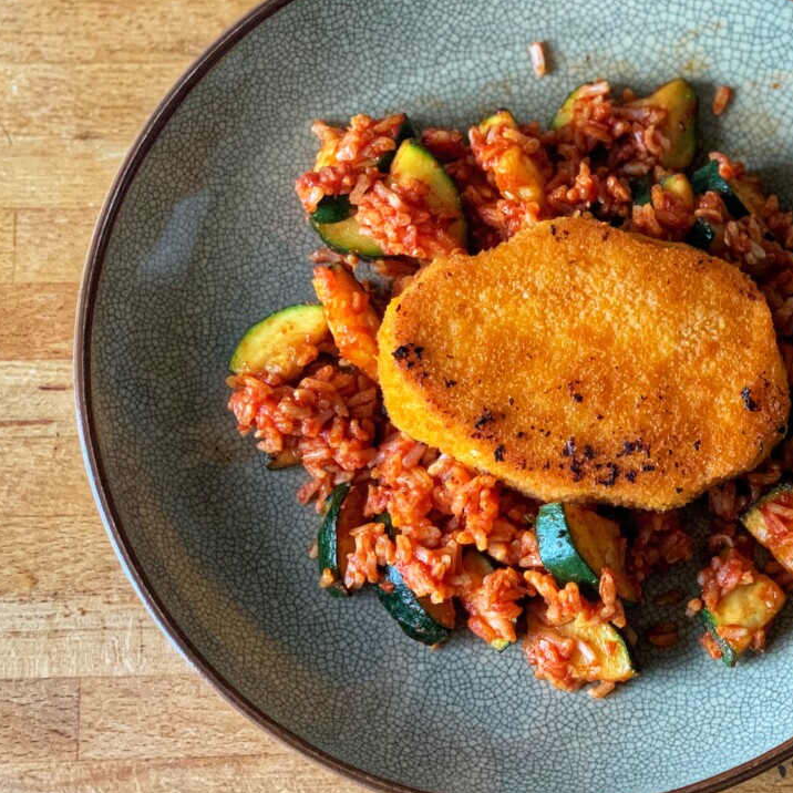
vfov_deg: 22.5
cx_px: 553
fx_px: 1996
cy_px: 416
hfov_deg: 22.3
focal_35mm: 77
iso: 250
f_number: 2.4
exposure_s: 1/60
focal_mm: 6
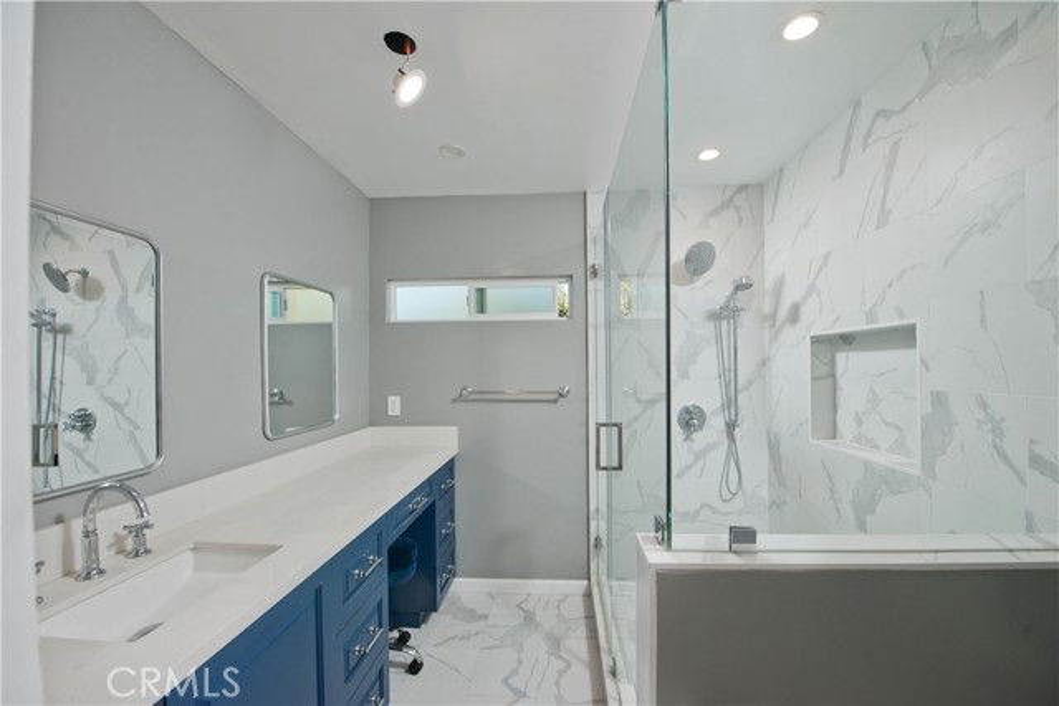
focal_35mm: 14
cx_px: 530
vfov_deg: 81.2
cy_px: 353
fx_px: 412
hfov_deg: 104.2
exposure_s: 1/160
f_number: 5.6
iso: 400
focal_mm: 14
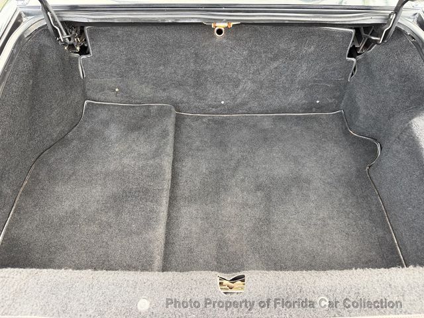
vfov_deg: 56.8
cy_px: 159
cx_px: 212
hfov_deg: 71.6
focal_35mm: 24
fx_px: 294
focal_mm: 6.76
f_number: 1.78
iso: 200
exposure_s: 1/121
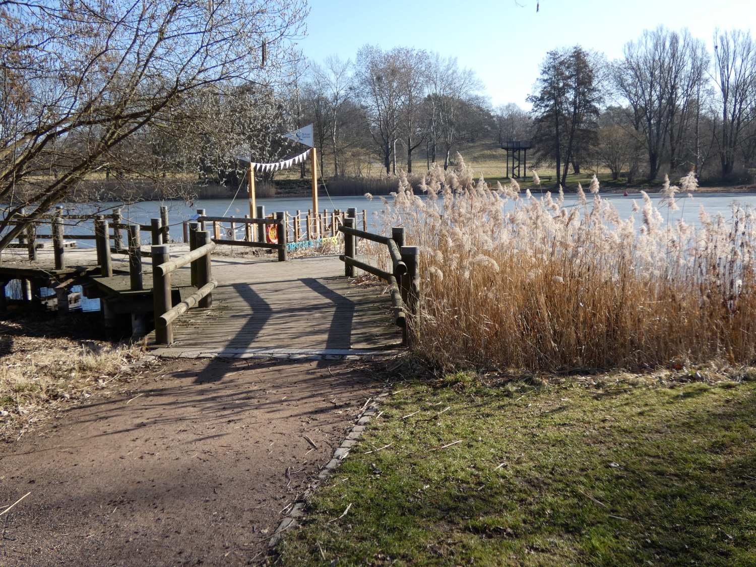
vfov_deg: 39.7
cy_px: 284
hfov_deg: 51.4
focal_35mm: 36
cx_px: 378
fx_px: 786
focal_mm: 6.5
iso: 80
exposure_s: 1/500
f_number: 3.5
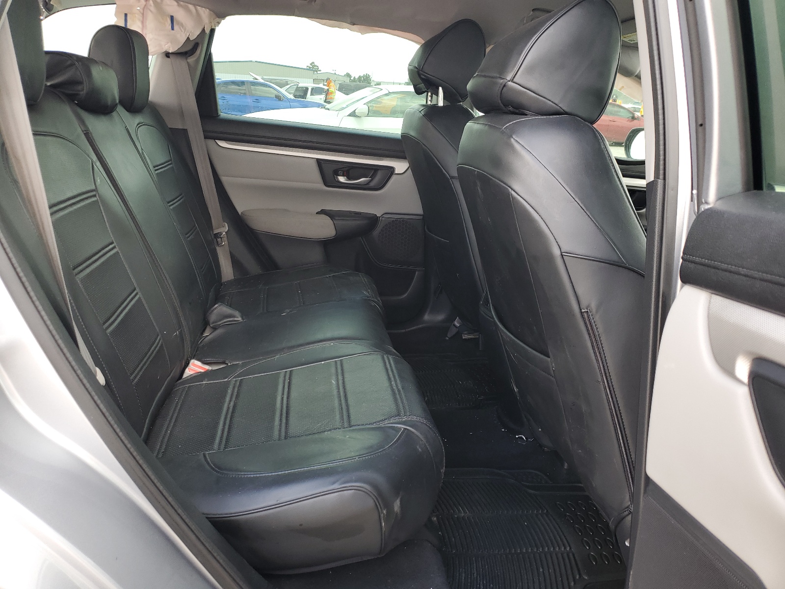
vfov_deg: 53.1
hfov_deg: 67.3
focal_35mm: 26
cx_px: 392
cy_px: 294
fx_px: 590
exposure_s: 1/149
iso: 50
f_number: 1.5
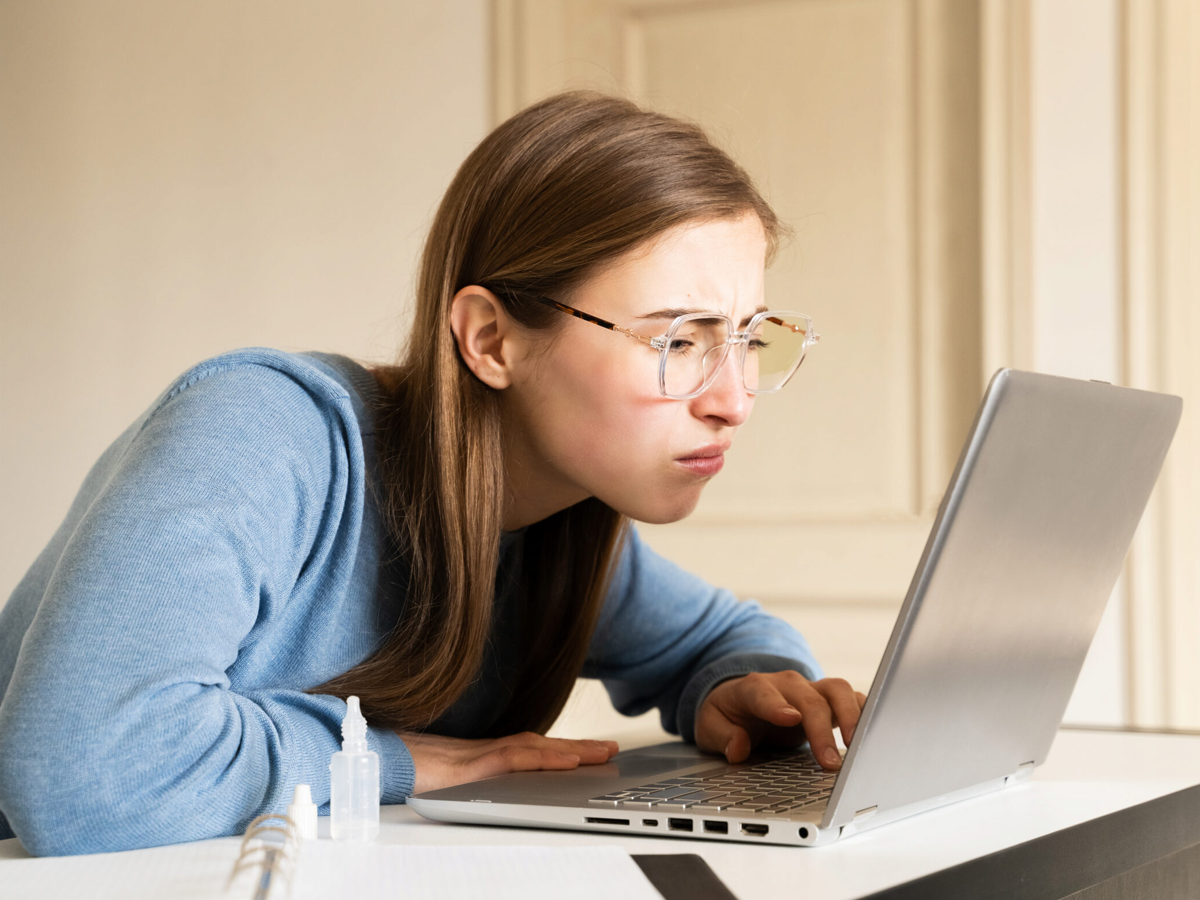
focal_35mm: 71
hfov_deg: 27.4
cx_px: 597
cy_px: 419
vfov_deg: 20.7
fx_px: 2461
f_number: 5
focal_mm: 60
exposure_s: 1/125
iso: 1000
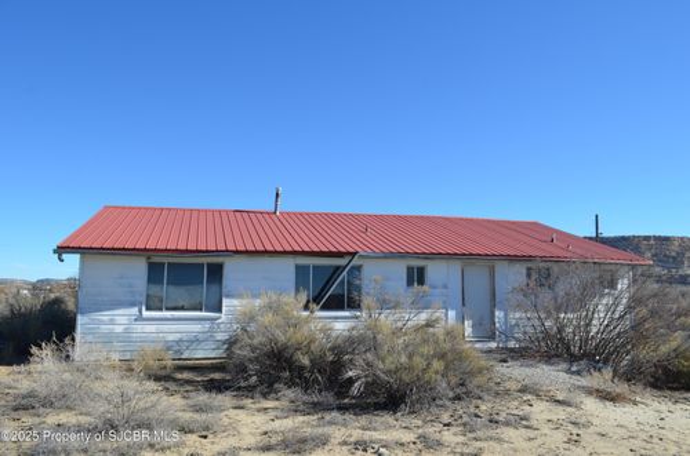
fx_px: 516
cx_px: 345
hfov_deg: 67.5
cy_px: 228
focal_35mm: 27
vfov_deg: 47.7
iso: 110
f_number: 8
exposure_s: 1/250
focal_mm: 18
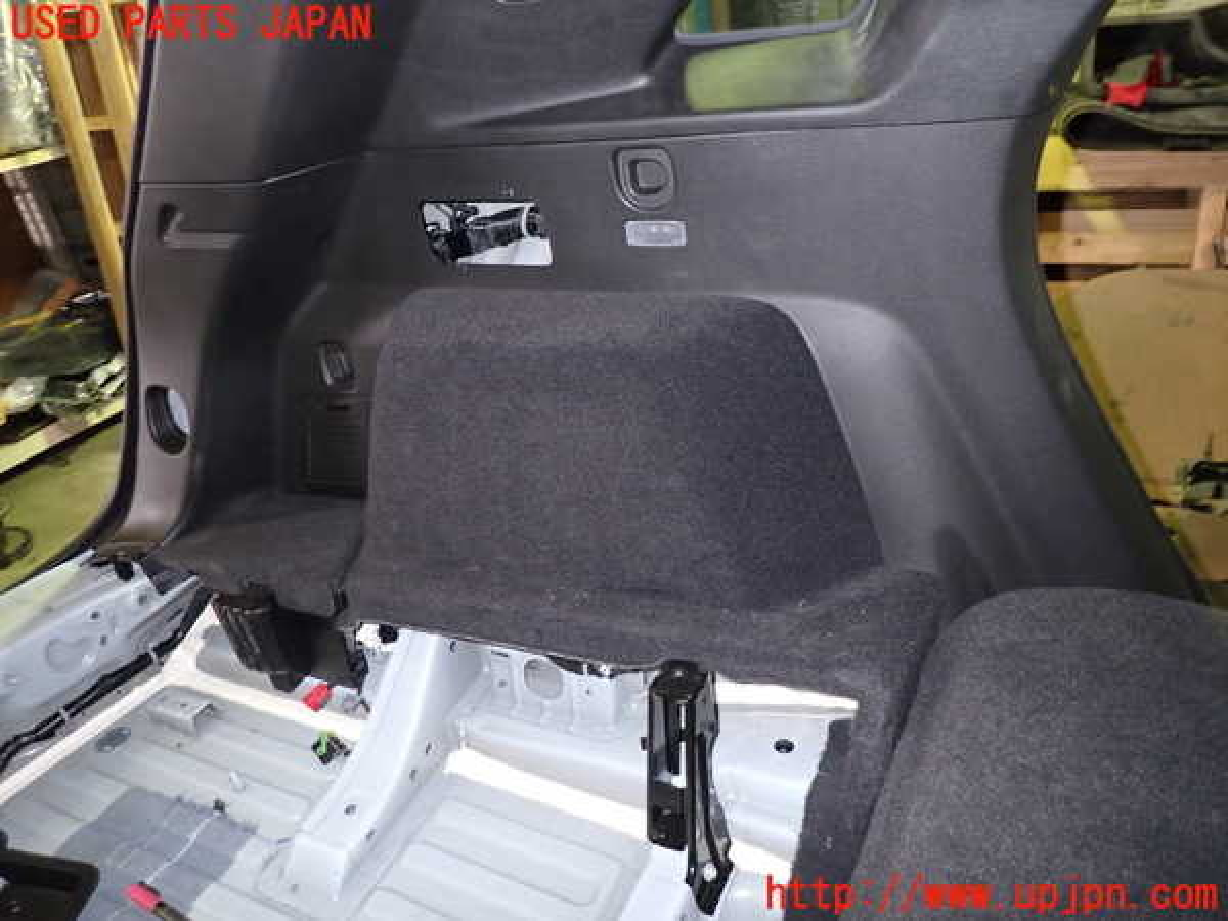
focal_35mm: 25
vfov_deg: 54.9
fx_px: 887
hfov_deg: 69.4
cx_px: 614
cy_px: 460
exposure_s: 1/30
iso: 400
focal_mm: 4.5
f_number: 2
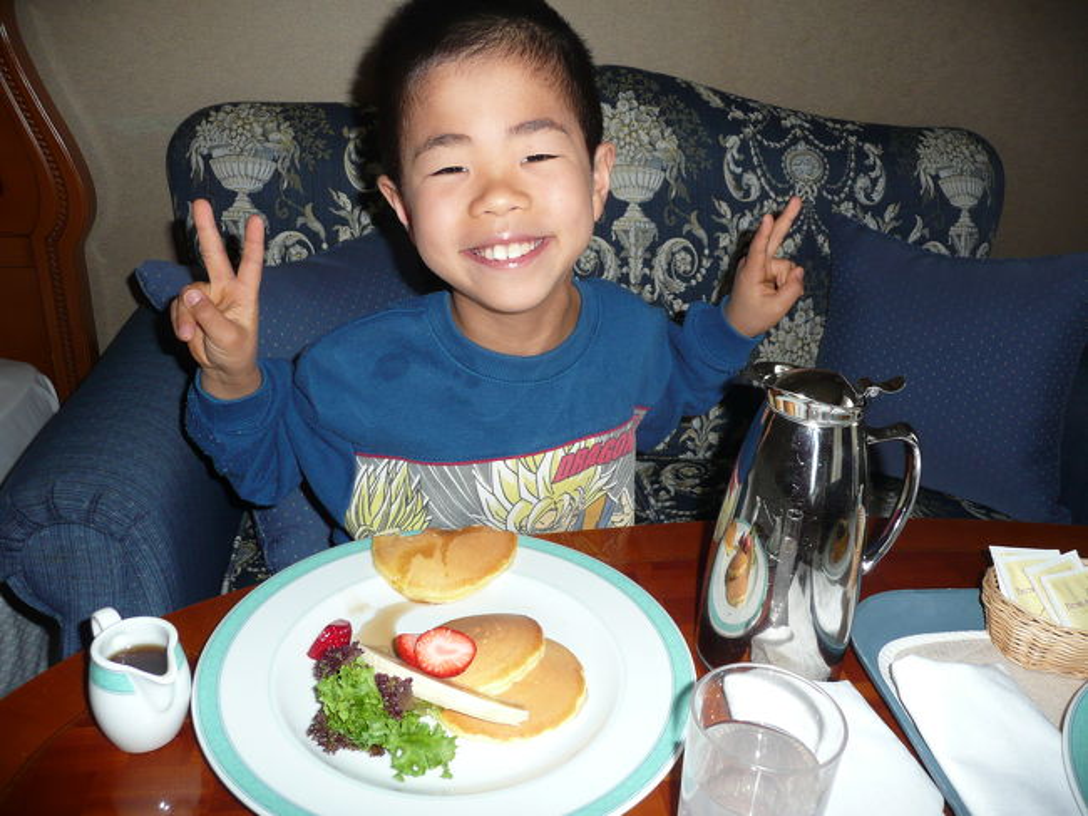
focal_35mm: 28
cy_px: 408
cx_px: 544
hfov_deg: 63.5
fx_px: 880
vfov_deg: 49.7
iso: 100
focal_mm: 4.6
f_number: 3.3
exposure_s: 1/30
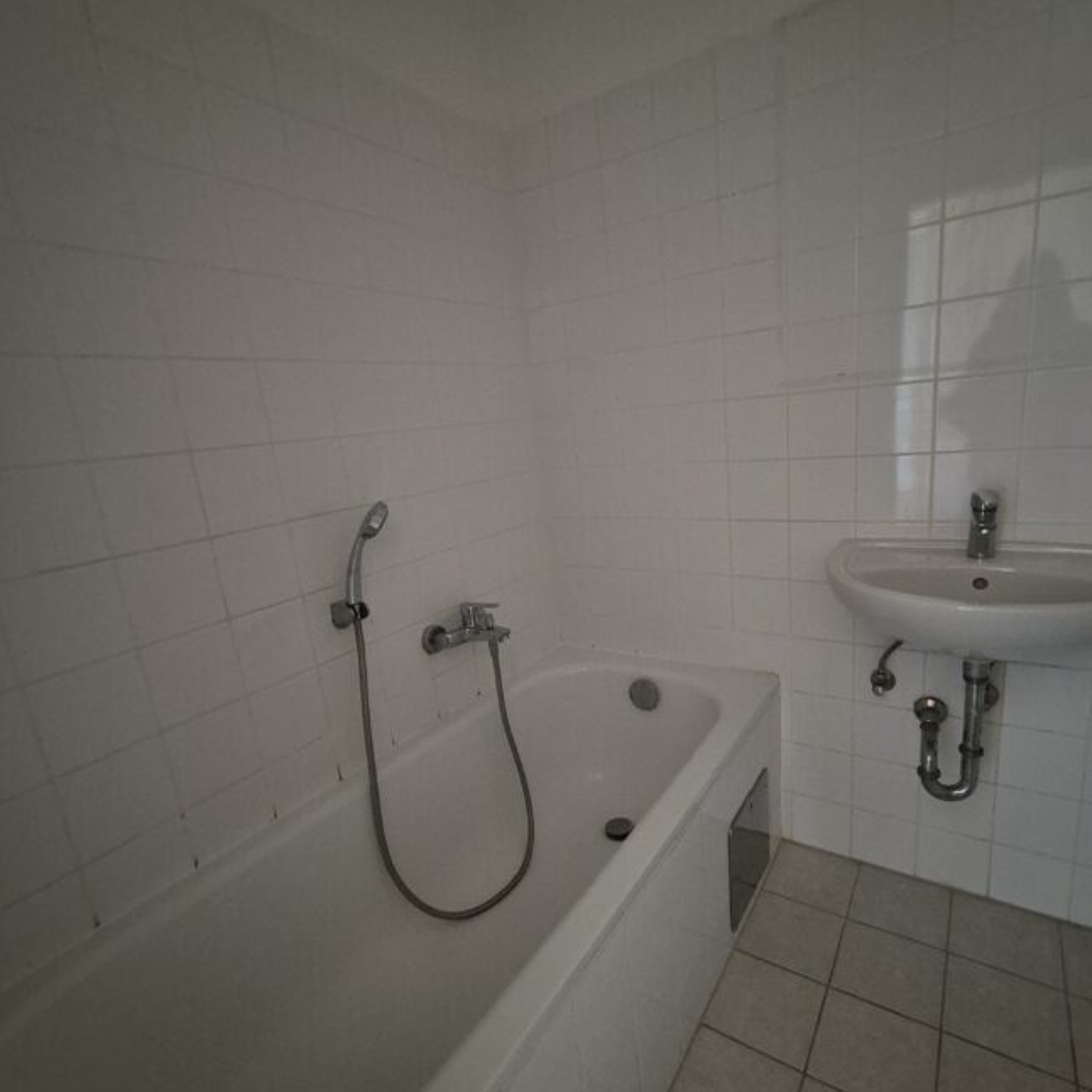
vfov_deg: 87.4
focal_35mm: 16
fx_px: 571
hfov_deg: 87.4
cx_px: 567
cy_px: 556
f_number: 2.2
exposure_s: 1/25
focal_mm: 2.2
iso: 1250
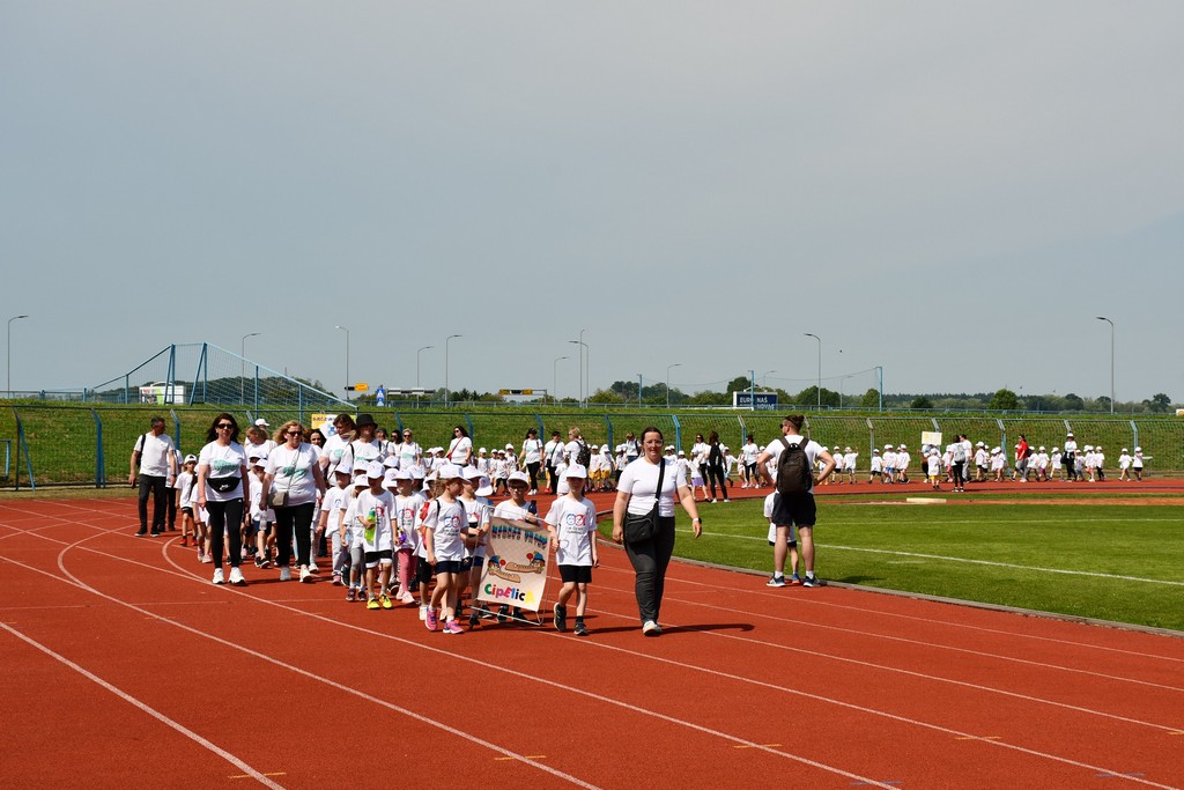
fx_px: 2072
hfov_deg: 31.9
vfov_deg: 21.6
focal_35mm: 63
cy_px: 395
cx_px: 592
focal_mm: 42
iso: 100
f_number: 10
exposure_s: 1/400
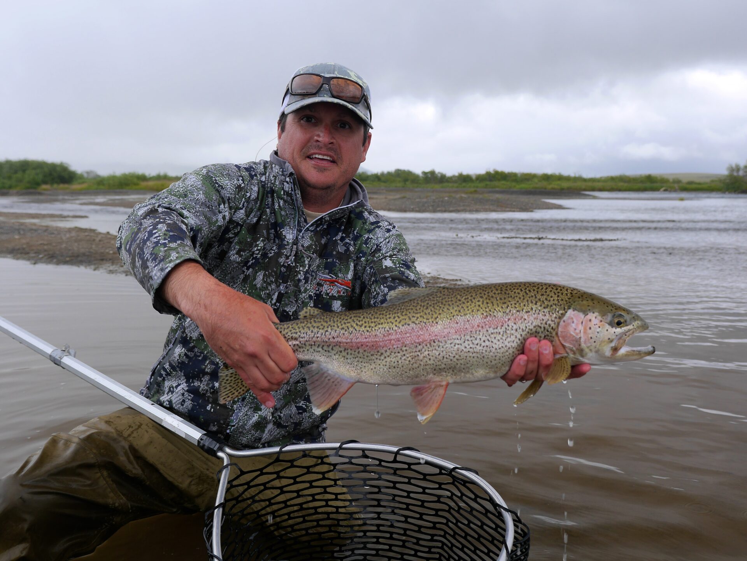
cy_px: 280
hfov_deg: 54.0
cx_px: 374
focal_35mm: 34
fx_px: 734
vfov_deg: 41.8
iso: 200
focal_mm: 17
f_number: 4
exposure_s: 1/160
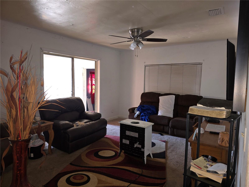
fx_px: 165
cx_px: 124
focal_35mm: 23
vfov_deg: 58.9
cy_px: 94
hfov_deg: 73.9
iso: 125
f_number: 1.7
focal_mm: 6.3
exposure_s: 1/20
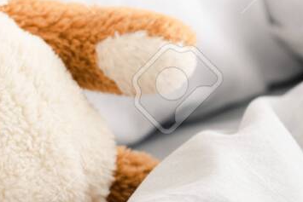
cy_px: 54
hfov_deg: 8.0
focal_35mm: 256
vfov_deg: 5.4
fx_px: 2155
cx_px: 14
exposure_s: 1/200
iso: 320
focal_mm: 70
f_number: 4
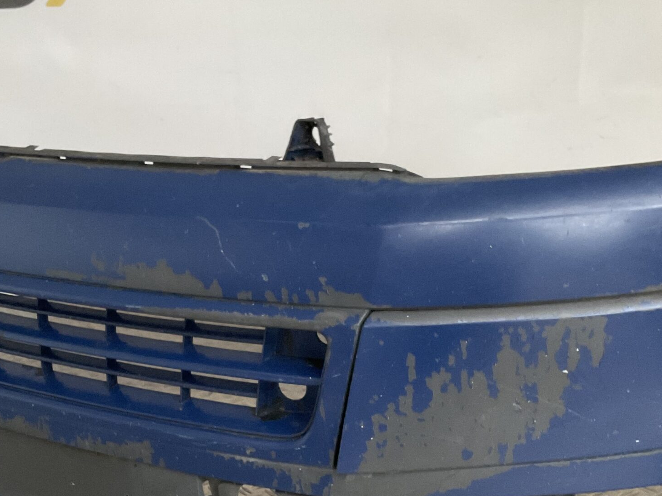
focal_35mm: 51
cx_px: 308
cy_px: 367
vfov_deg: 28.2
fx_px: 975
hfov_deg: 37.5
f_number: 1.8
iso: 250
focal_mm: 3
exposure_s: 1/60
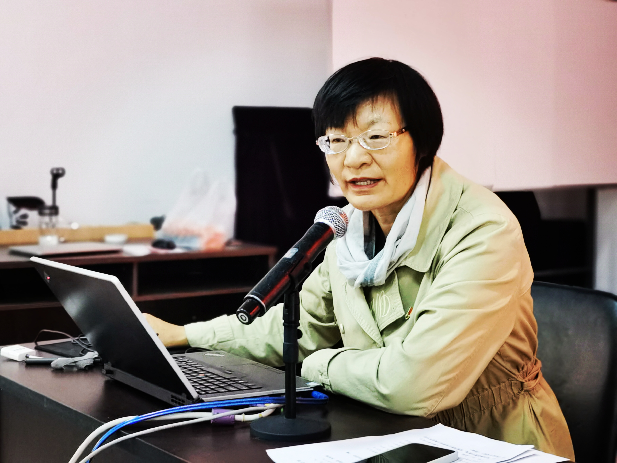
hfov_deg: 30.7
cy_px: 232
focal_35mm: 63
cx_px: 308
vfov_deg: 23.3
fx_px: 1123
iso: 250
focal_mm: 5.56
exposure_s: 1/50
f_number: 1.6
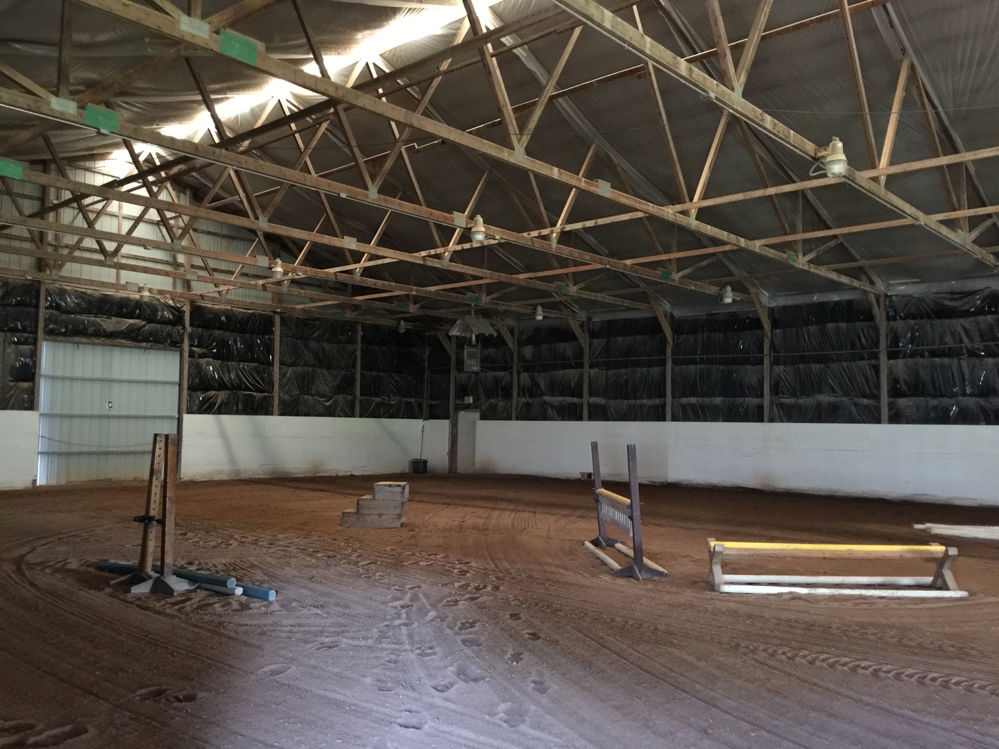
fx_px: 837
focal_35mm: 29
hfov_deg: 61.7
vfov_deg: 48.2
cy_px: 374
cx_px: 500
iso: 125
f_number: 2.2
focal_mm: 4.15
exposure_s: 1/4
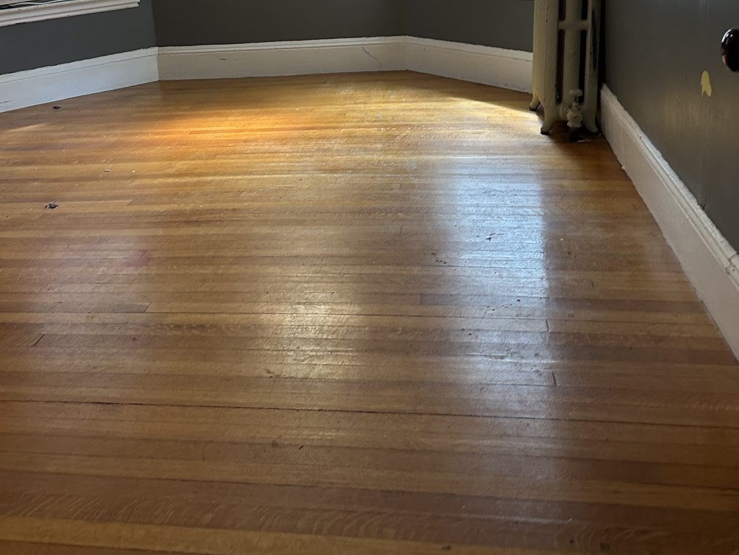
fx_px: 769
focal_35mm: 36
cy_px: 18
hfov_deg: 51.2
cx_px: 324
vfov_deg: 36.2
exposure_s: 1/60
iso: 200
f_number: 1.78
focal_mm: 6.86
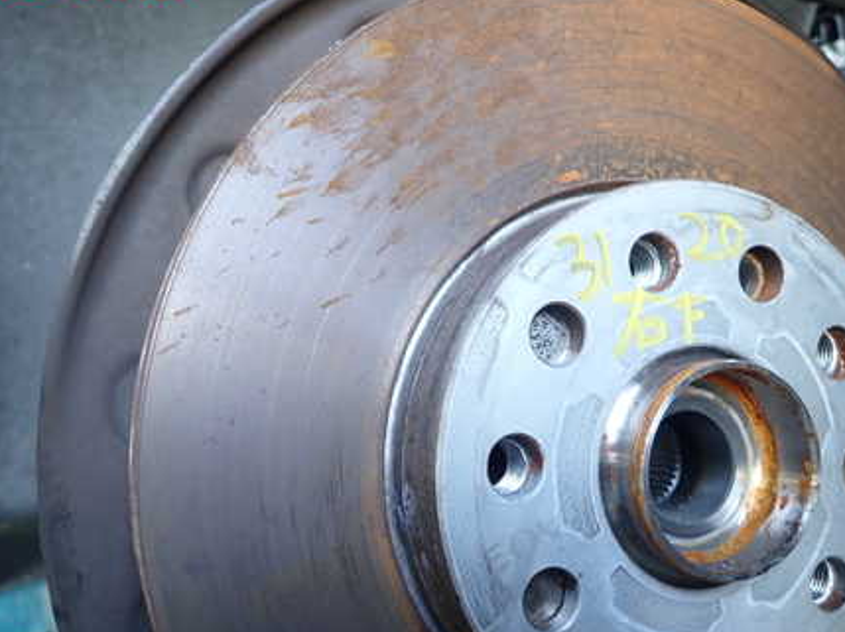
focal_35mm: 35
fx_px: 854
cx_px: 416
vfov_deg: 40.3
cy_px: 404
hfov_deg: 52.7
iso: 200
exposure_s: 1/40
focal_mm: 4.5
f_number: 2
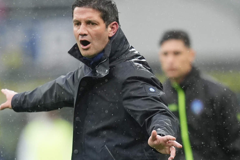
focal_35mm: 477
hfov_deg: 4.3
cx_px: 107
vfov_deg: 2.9
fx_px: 3179
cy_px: 77
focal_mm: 400
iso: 2500
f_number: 2.8
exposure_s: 1/2000
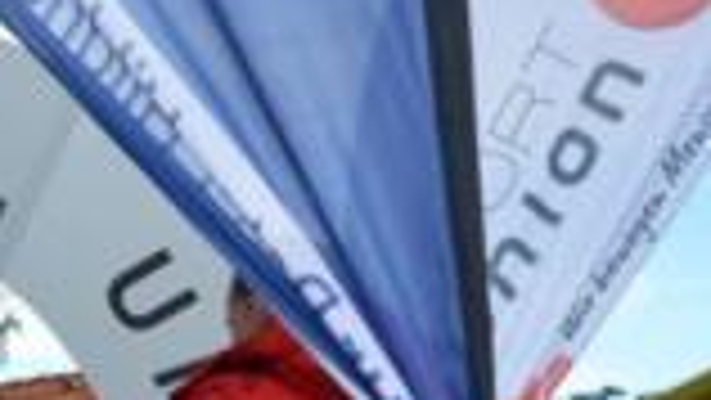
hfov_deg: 16.2
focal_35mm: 129
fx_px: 2433
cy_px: 629
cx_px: -32
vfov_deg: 9.1
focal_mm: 26
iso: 450
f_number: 4
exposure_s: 1/1000
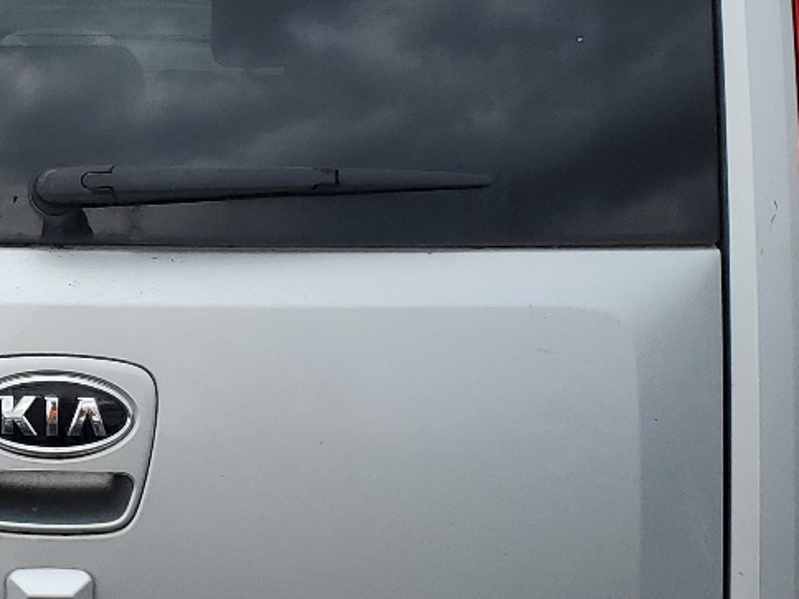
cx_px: -26
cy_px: 363
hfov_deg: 21.8
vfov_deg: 17.2
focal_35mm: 86
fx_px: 1985
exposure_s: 1/1000
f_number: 1.5
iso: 50
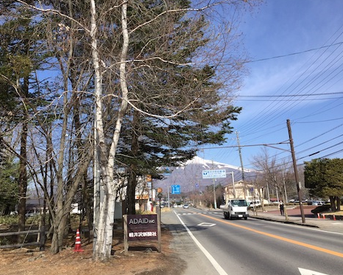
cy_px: 138
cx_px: 157
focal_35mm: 31
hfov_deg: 57.1
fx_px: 315
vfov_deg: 47.1
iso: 32
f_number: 2.2
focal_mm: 4.15
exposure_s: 1/1647
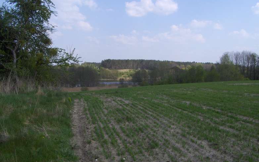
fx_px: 268
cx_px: 132
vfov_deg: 33.6
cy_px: 80
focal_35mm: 38
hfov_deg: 51.5
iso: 100
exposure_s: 1/826
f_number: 4.3
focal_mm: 5.8
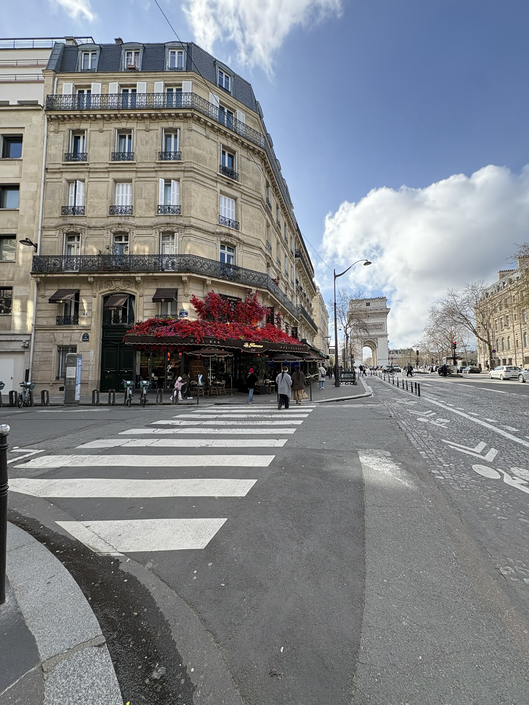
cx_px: 264
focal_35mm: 14
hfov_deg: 85.7
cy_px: 352
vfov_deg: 102.1
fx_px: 285
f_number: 2.2
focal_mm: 2.22
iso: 64
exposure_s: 1/763
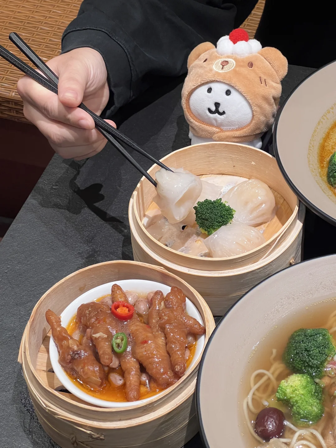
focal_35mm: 77
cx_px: 168
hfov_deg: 19.1
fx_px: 997
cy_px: 224
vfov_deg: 25.3
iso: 320
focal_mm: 9
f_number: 2.8
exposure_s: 1/50
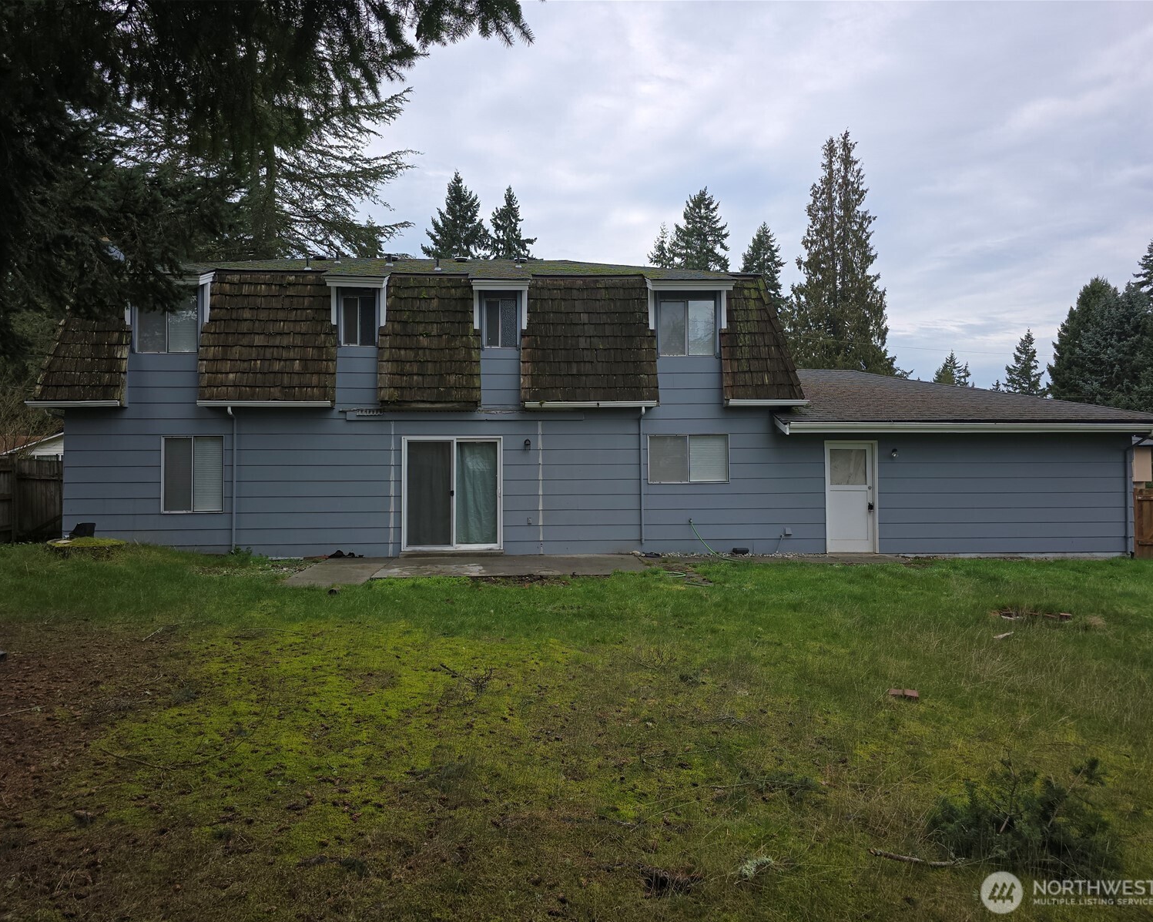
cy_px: 461
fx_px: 819
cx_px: 565
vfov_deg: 58.8
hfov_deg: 70.3
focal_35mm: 24
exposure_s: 1/218
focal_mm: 6.3
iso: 12
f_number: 1.7
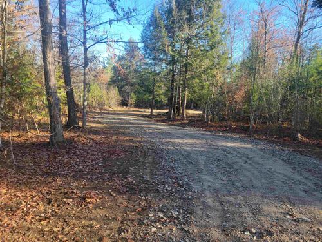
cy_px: 121
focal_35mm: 26
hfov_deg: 67.3
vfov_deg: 53.1
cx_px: 161
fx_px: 242
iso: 40
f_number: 1.8
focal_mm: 5.4
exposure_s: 1/364
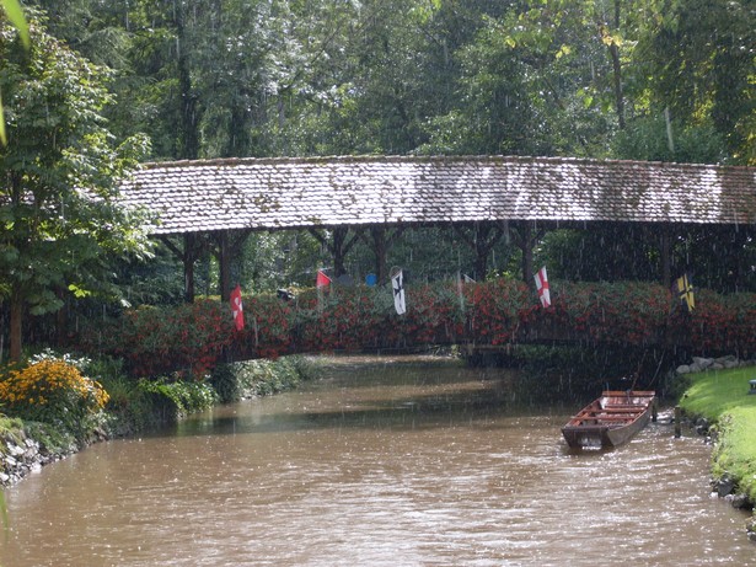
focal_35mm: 103
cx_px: 378
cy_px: 284
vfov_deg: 14.4
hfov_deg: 19.1
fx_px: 2249
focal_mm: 17.1
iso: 80
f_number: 4.8
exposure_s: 1/250
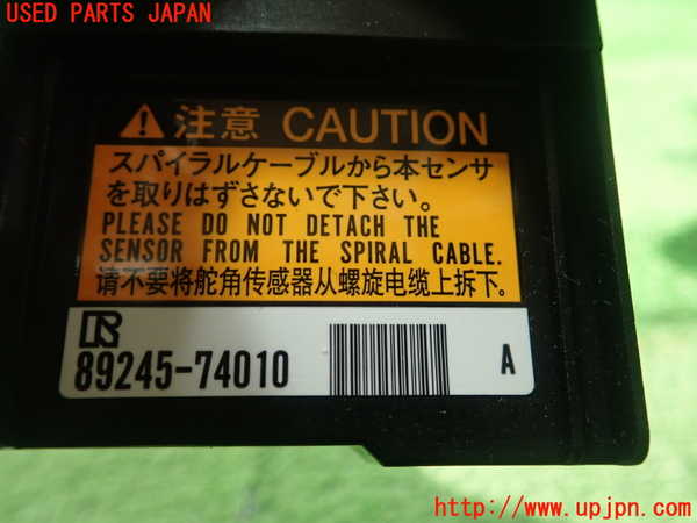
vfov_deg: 46.8
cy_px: 262
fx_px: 604
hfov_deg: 60.0
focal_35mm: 30
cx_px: 348
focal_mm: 5.5
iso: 400
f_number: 2.3
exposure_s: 1/125
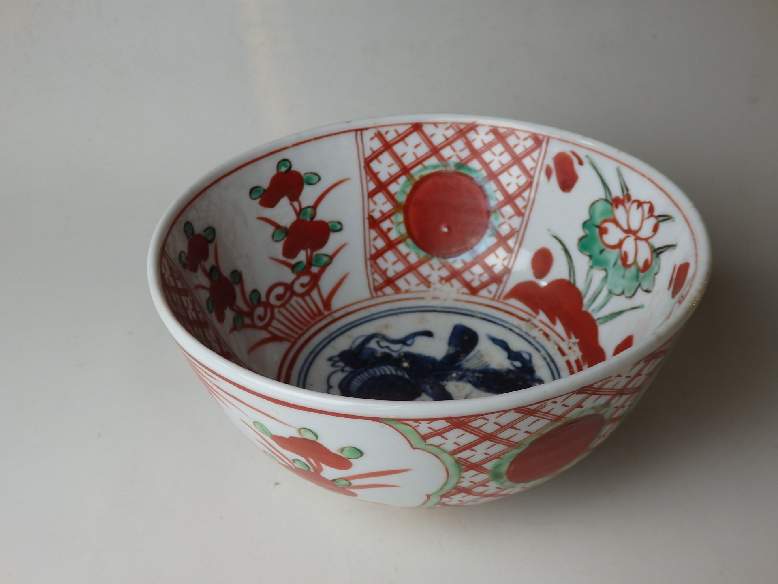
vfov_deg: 32.2
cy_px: 292
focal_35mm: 45
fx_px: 1011
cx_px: 389
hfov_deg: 42.1
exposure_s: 1/50
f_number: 3.8
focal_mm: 8
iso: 125
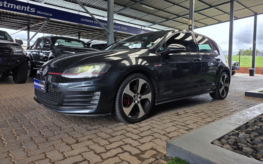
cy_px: 73
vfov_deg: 49.2
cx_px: 134
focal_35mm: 25
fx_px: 179
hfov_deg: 72.5
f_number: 1.7
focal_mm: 6.25
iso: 16
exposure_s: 1/123
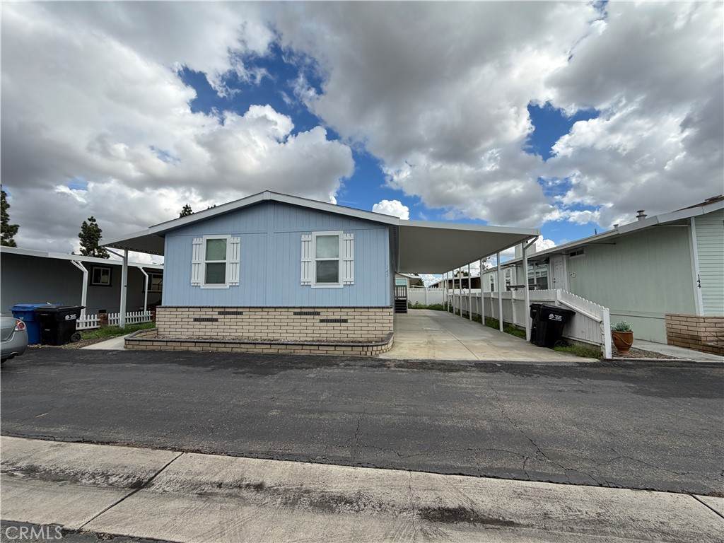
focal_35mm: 14
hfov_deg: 102.1
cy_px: 272
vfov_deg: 85.7
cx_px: 362
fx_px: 293
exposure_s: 1/770
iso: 40
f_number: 2.2
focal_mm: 2.22
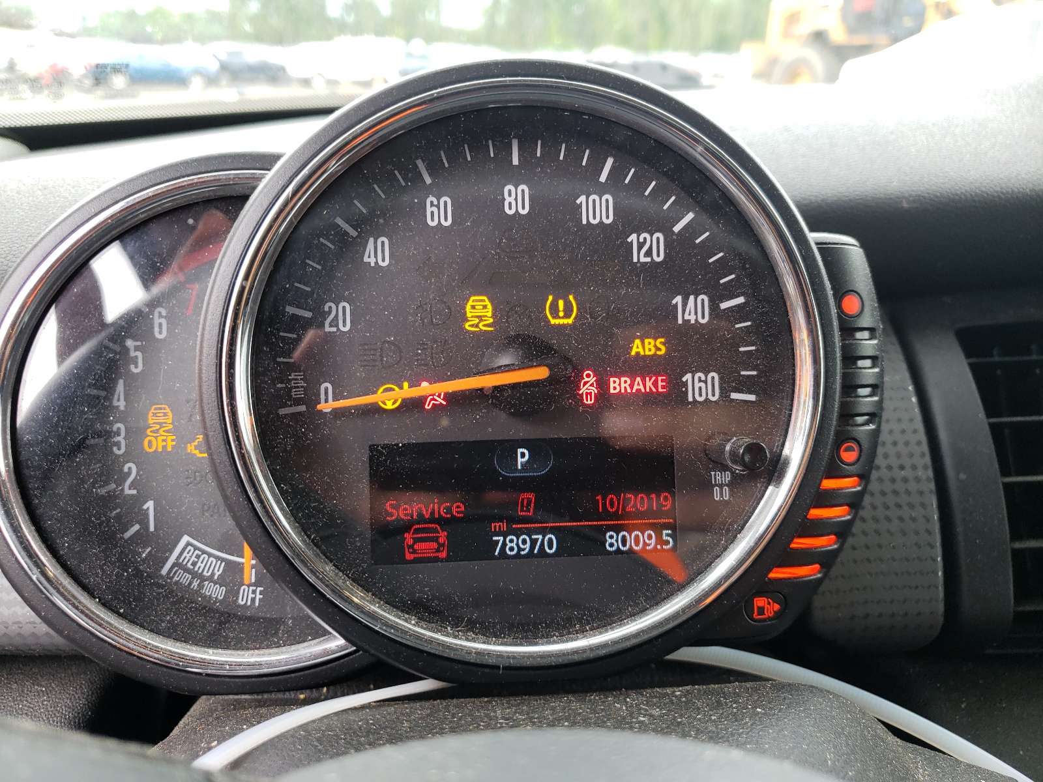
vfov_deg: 53.1
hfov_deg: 67.3
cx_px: 522
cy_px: 391
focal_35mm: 26
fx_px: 783
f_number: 1.5
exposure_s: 1/60.2
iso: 55
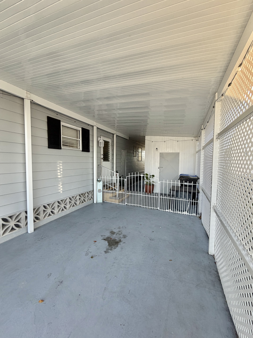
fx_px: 136
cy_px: 169
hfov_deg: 85.7
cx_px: 126
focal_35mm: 14
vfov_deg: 102.1
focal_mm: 2.22
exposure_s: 1/121
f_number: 2.2
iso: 64
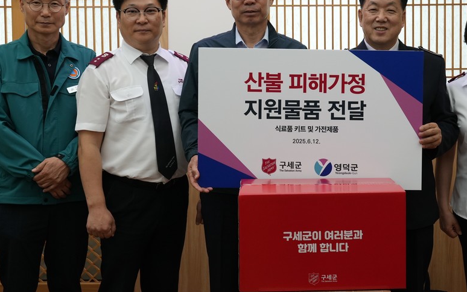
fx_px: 751
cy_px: 106
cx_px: 307
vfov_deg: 21.9
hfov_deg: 34.3
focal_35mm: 59
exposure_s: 1/160
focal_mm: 35
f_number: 8
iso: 1250
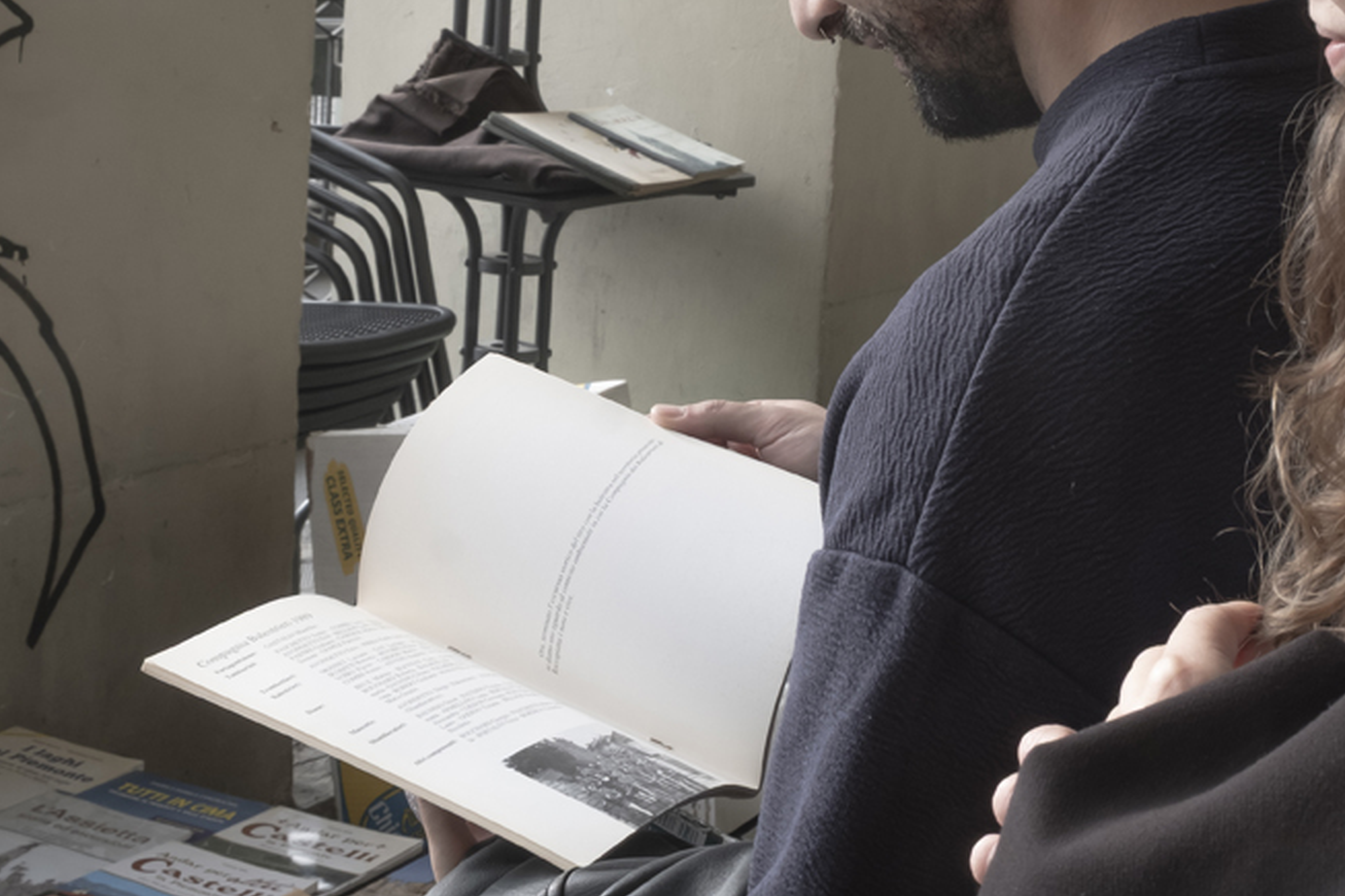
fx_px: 2540
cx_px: 886
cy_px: 282
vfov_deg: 19.9
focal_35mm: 68
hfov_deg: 29.5
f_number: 11
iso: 640
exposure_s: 1/125
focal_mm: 24.7
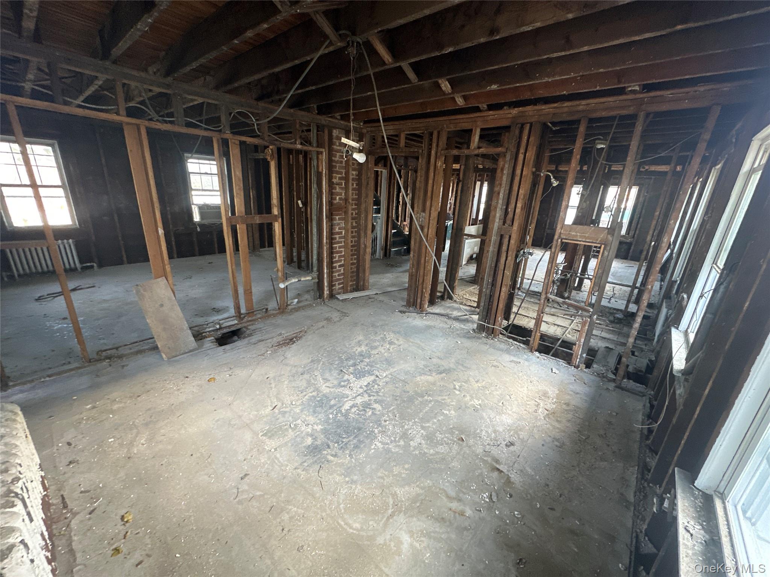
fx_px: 311
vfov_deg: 85.7
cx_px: 385
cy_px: 288
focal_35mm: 14
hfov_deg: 102.1
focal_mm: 2.22
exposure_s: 1/60
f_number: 2.2
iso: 400
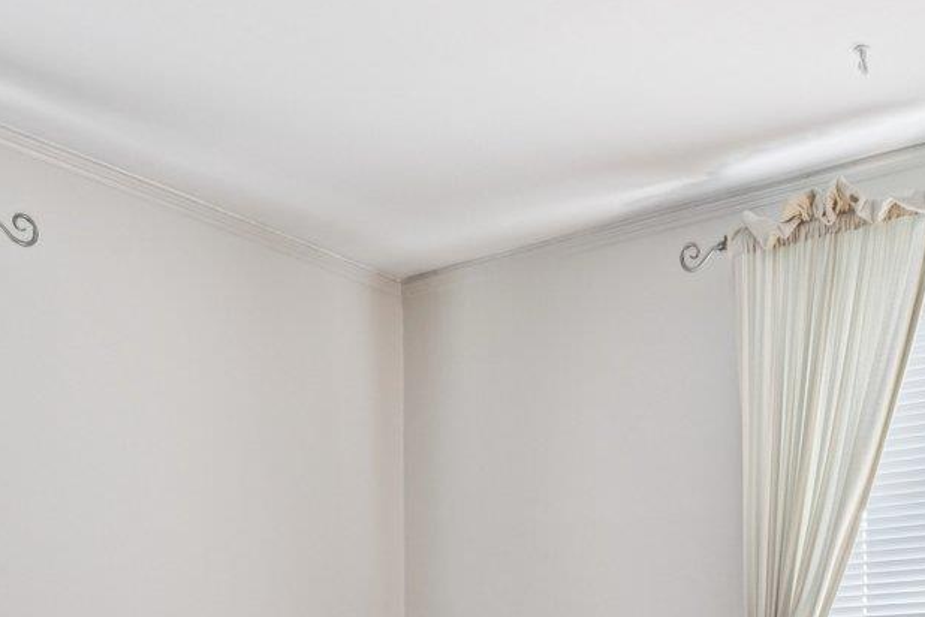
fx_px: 1362
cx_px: 787
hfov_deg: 35.8
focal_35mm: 53
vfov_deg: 22.8
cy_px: 802
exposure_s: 1/2.5
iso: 250
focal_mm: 16
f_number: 9
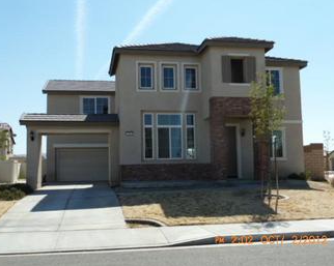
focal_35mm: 42
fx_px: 415
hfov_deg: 43.9
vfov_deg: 35.6
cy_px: 132
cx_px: 170
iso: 80
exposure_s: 1/500
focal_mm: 6.5
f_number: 4.5
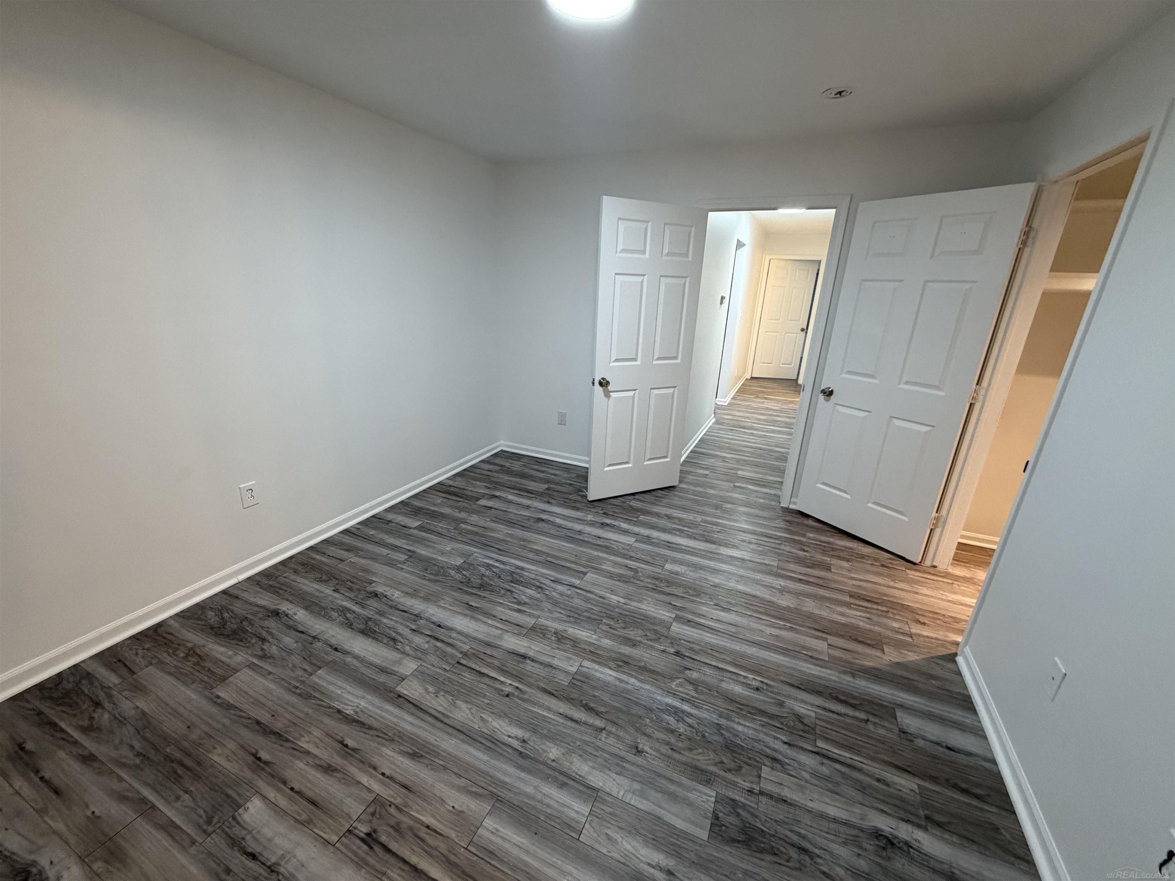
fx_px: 475
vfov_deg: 85.7
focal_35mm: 14
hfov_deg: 102.1
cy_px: 440
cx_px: 588
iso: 320
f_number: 2.2
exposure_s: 1/120
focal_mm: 2.22
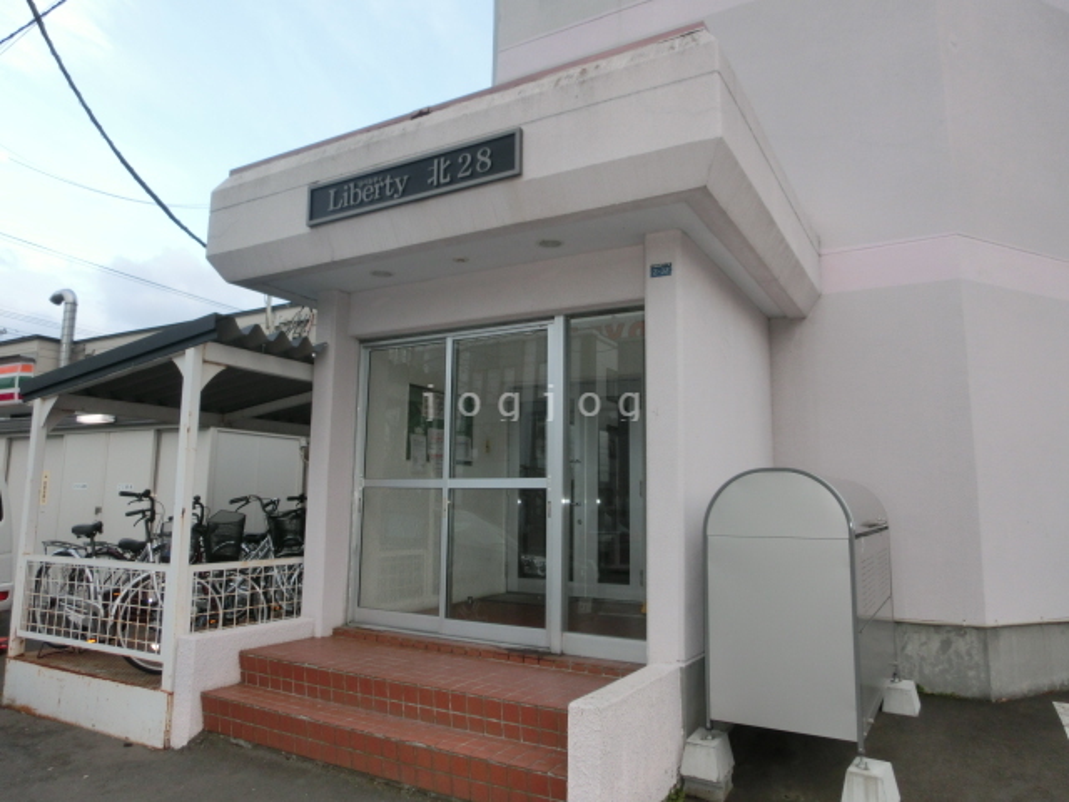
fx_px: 741
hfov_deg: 71.6
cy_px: 401
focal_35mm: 24
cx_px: 534
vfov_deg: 56.8
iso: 100
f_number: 3
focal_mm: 4.24
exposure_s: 1/125
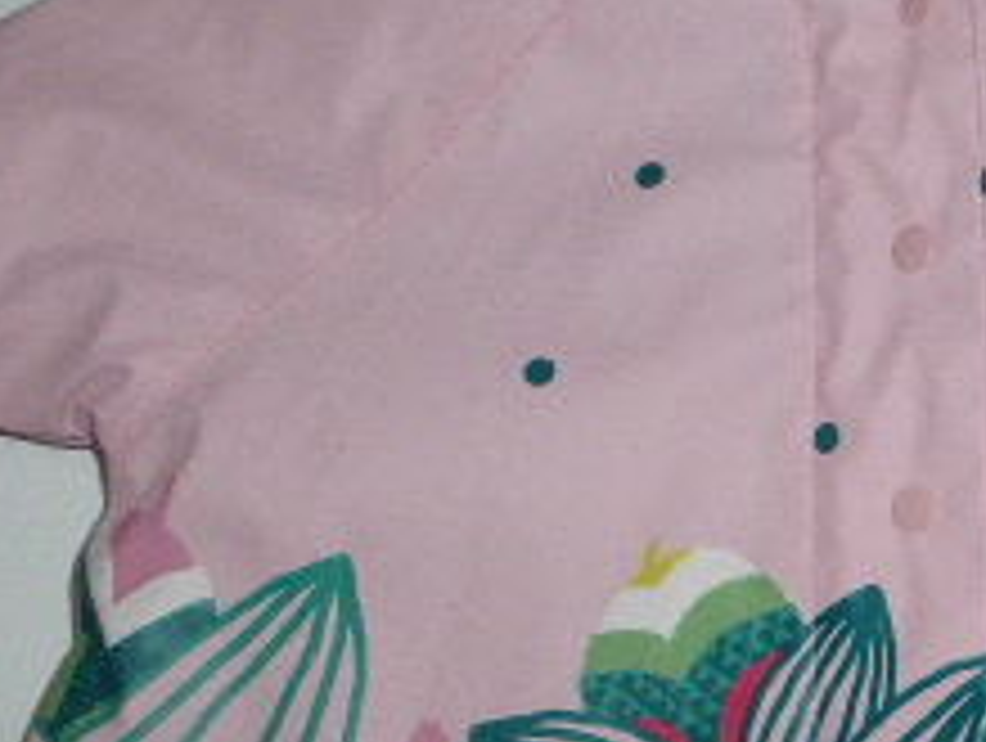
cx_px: 1036
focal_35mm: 70
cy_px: 202
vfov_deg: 20.9
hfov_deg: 26.0
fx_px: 1997
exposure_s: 1/60
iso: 400
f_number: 3.3
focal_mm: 4.3
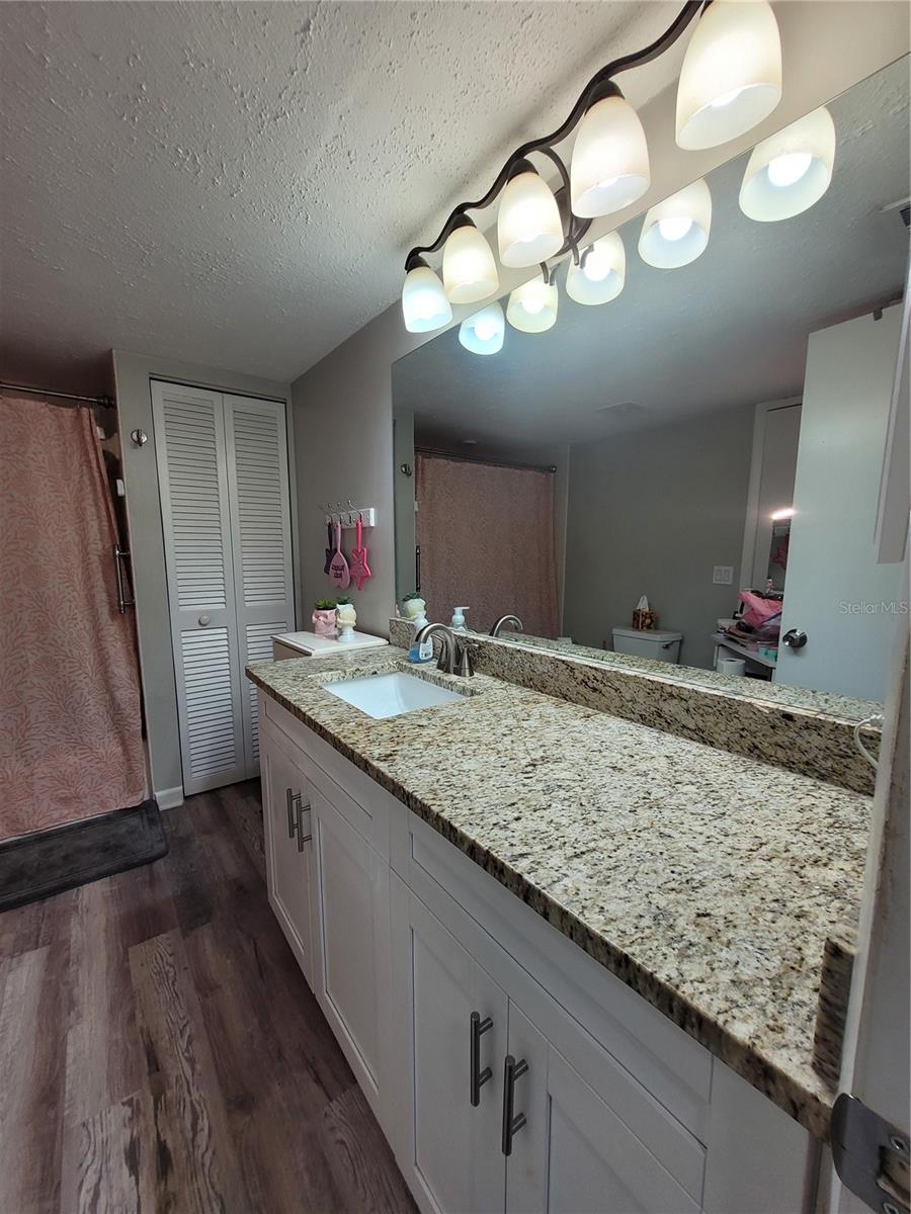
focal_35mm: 13
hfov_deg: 89.9
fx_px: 456
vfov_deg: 106.2
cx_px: 456
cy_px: 607
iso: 50
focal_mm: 1.74
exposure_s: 1/60
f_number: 2.2
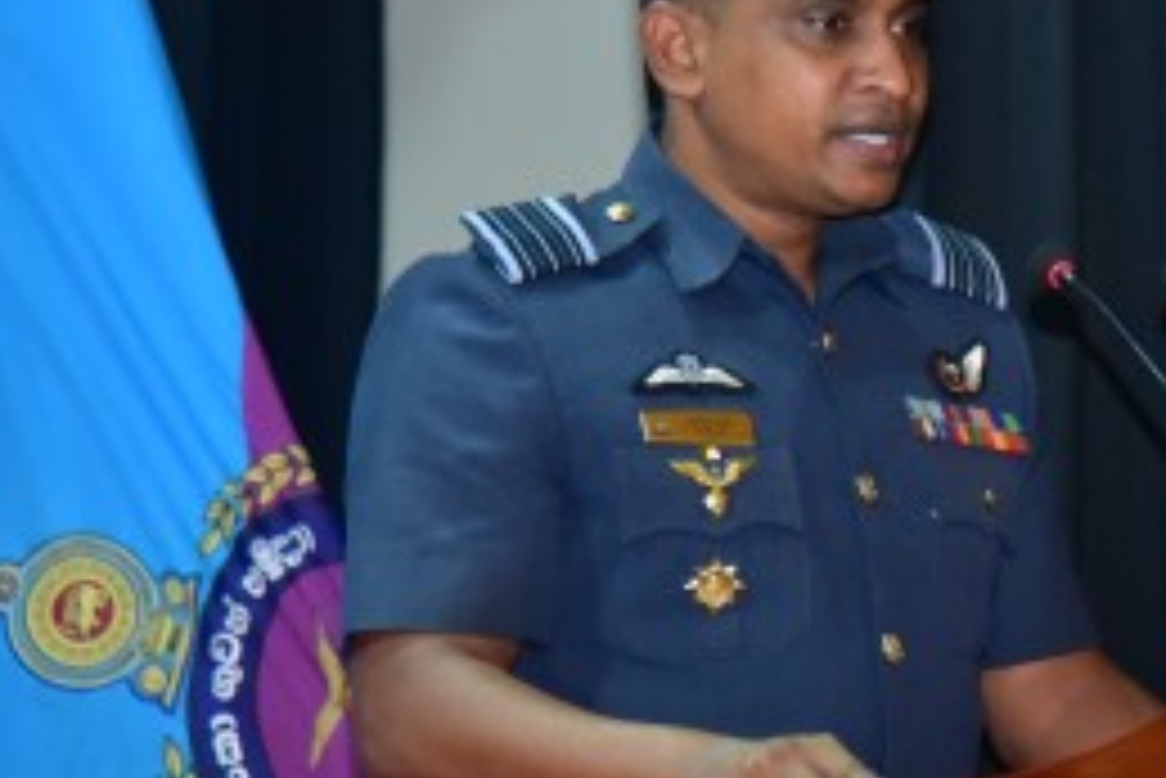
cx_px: 1288
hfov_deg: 8.4
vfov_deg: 5.7
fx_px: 7875
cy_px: 382
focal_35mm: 243
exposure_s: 1/160
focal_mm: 105
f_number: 4
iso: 4000
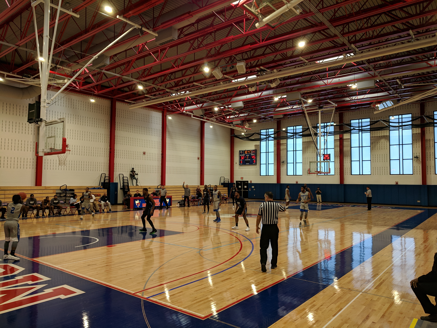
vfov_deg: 53.1
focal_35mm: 26
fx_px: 328
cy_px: 164
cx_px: 218
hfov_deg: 67.3
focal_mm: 4.67
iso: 89
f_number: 2
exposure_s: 1/120
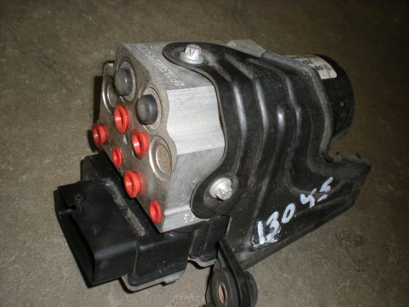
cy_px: 154
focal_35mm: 38
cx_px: 204
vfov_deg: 37.7
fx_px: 449
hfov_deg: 49.0
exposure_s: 1/60
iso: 64
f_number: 3.1
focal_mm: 6.3
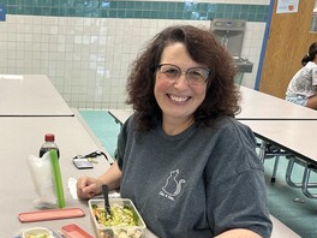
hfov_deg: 35.9
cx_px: 50
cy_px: 177
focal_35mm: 51
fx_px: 467
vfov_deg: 28.2
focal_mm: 6.86
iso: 125
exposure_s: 1/60
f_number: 1.78
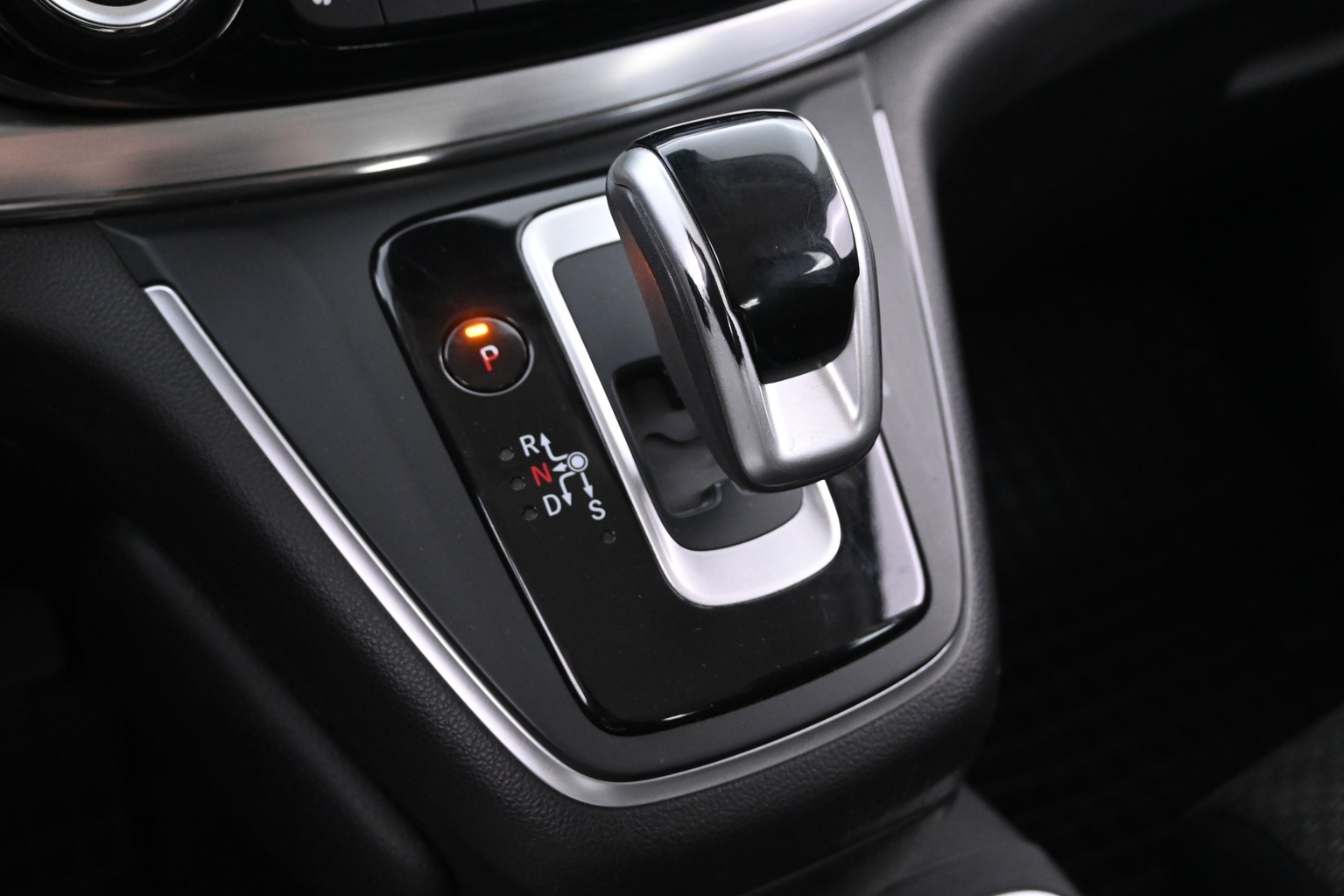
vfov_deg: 35.0
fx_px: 1418
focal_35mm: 38
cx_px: 683
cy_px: 444
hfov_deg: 50.7
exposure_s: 1/13
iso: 2500
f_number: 4.2
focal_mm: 24
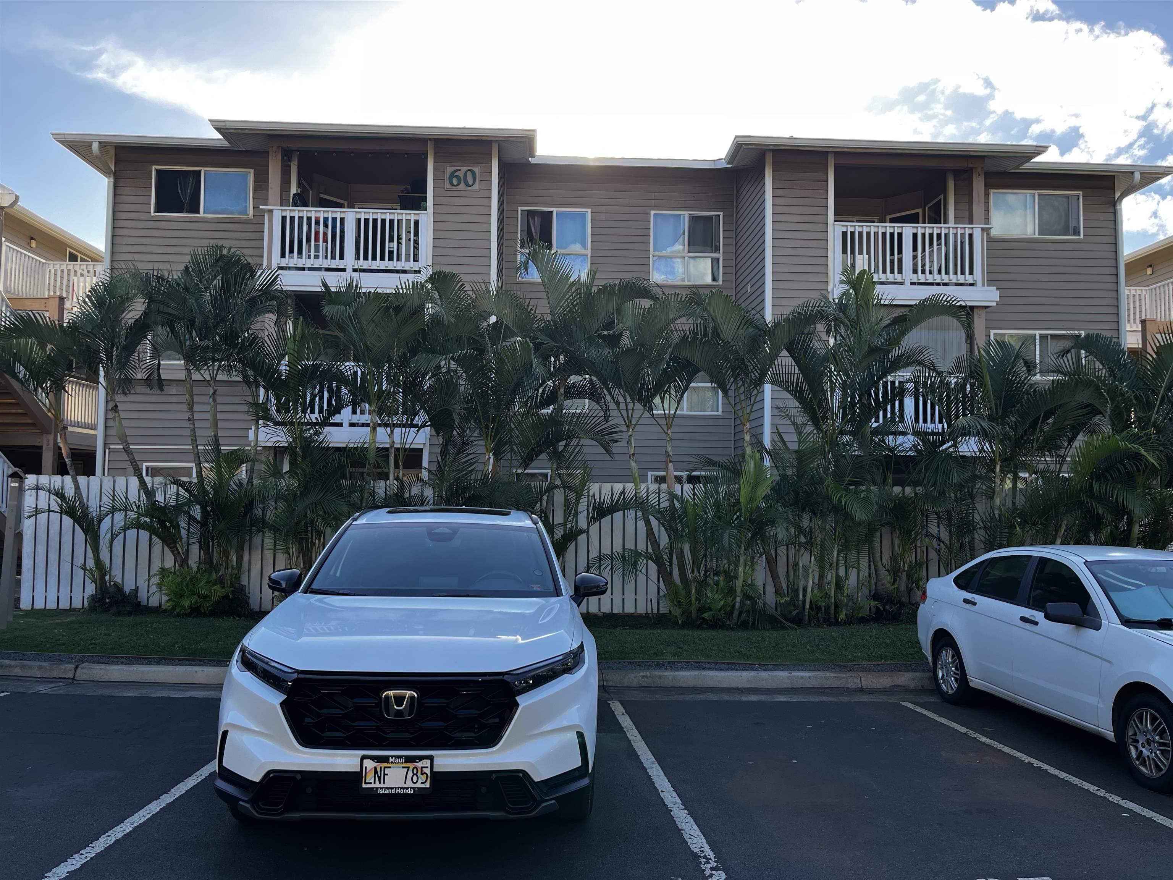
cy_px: 440
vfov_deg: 53.1
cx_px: 586
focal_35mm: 26
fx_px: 881
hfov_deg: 67.3
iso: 50
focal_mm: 5.1
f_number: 1.6
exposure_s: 1/537
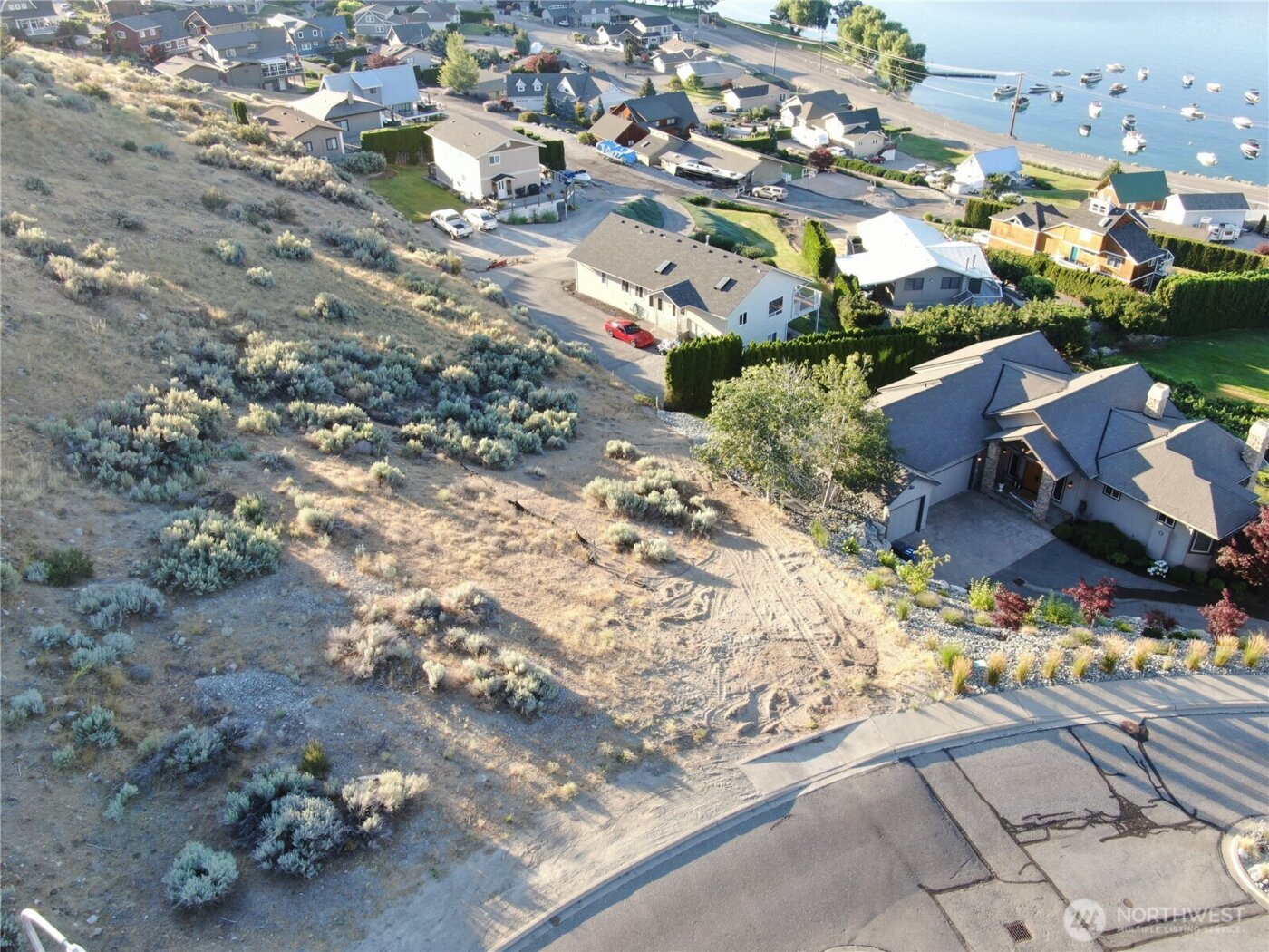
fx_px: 1063
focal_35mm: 29
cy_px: 476
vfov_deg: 48.2
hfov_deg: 61.7
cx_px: 634
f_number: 3
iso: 100
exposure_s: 1/160
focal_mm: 5.11
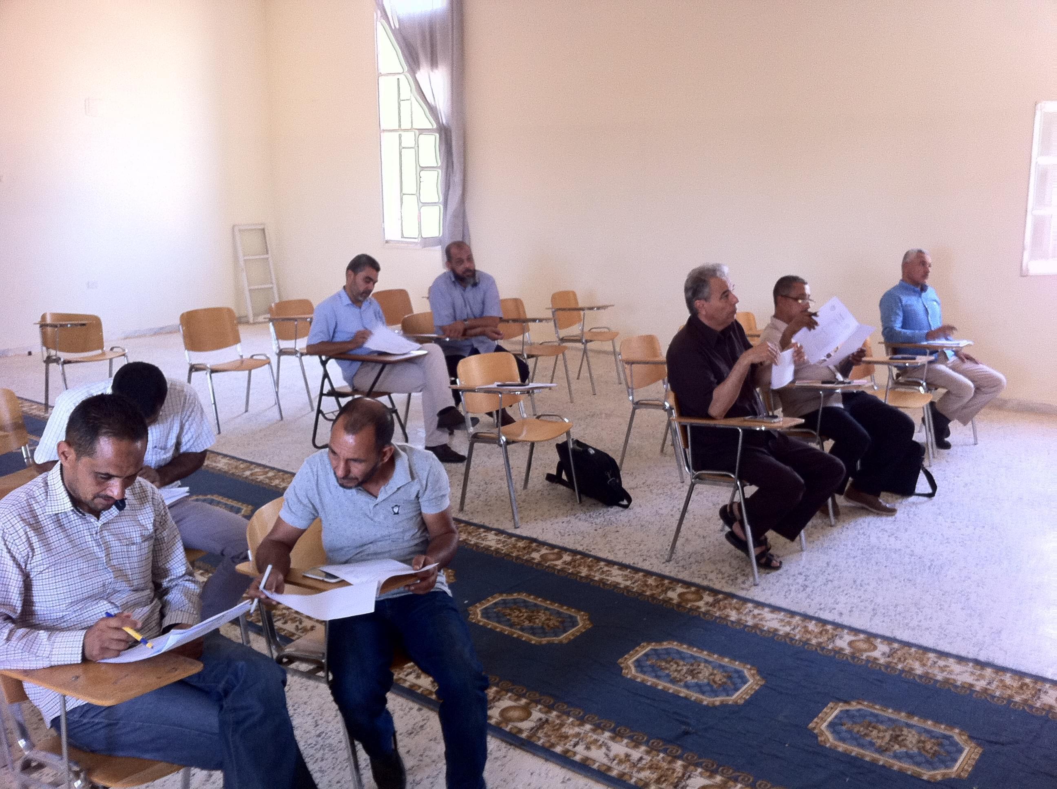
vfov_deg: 40.6
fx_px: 1067
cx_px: 528
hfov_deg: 52.7
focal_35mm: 35
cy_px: 394
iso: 125
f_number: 2.8
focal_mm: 3.85
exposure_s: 1/15
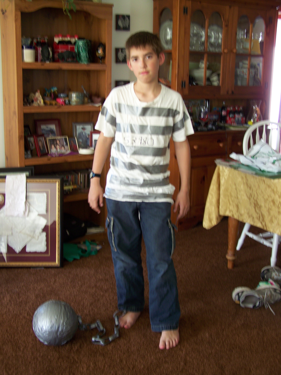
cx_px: 140
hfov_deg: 30.3
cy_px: 188
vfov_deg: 39.7
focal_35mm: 48
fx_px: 520
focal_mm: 8
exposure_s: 1/8
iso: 64
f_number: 3
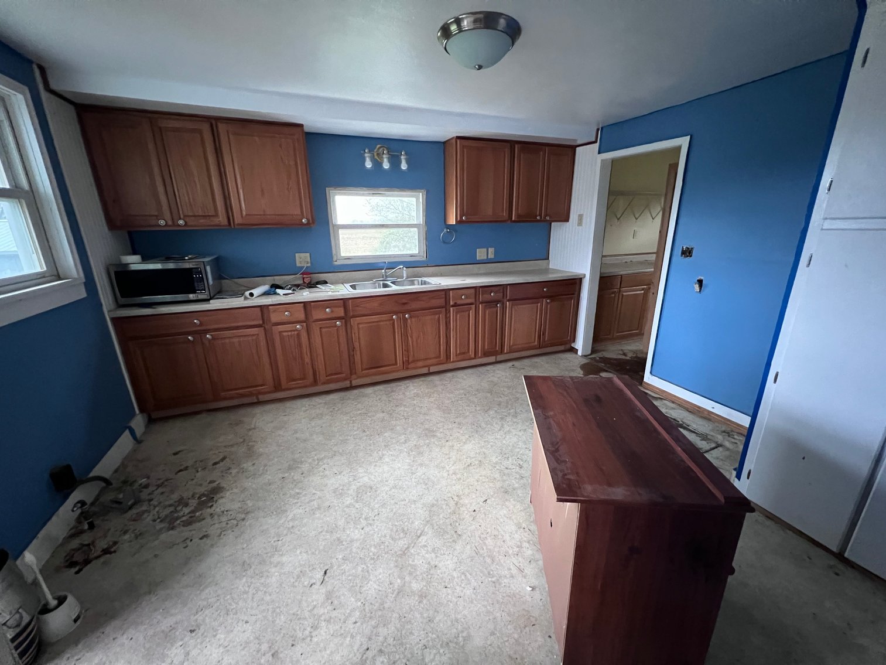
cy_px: 332
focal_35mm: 13
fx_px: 333
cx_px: 443
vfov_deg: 89.9
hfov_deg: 106.2
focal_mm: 1.57
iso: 1000
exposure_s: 1/40
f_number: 1.8
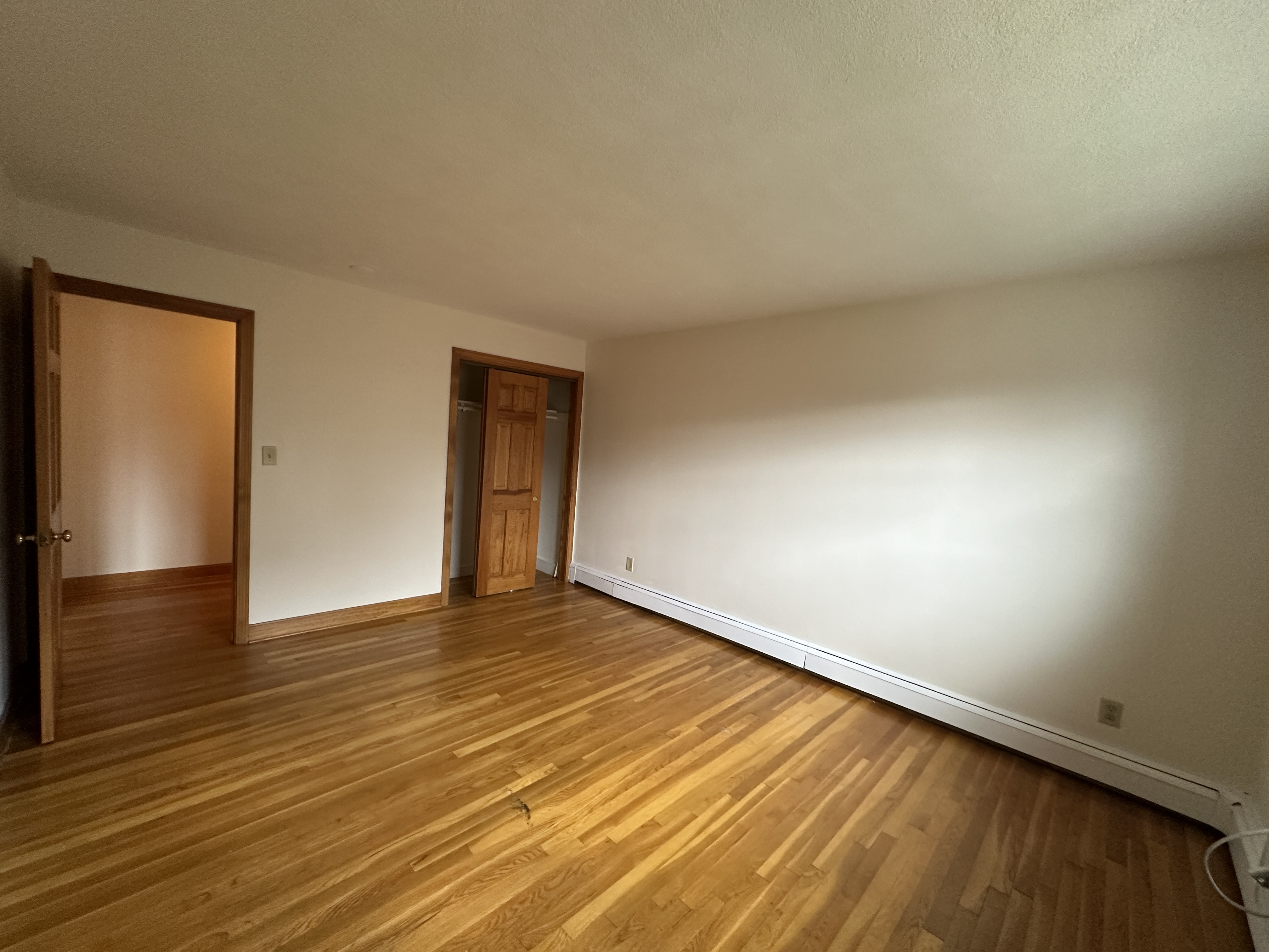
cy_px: 476
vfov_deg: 85.7
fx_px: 513
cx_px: 634
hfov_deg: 102.1
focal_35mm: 14
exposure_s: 1/60
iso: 320
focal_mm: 2.22
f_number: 2.2
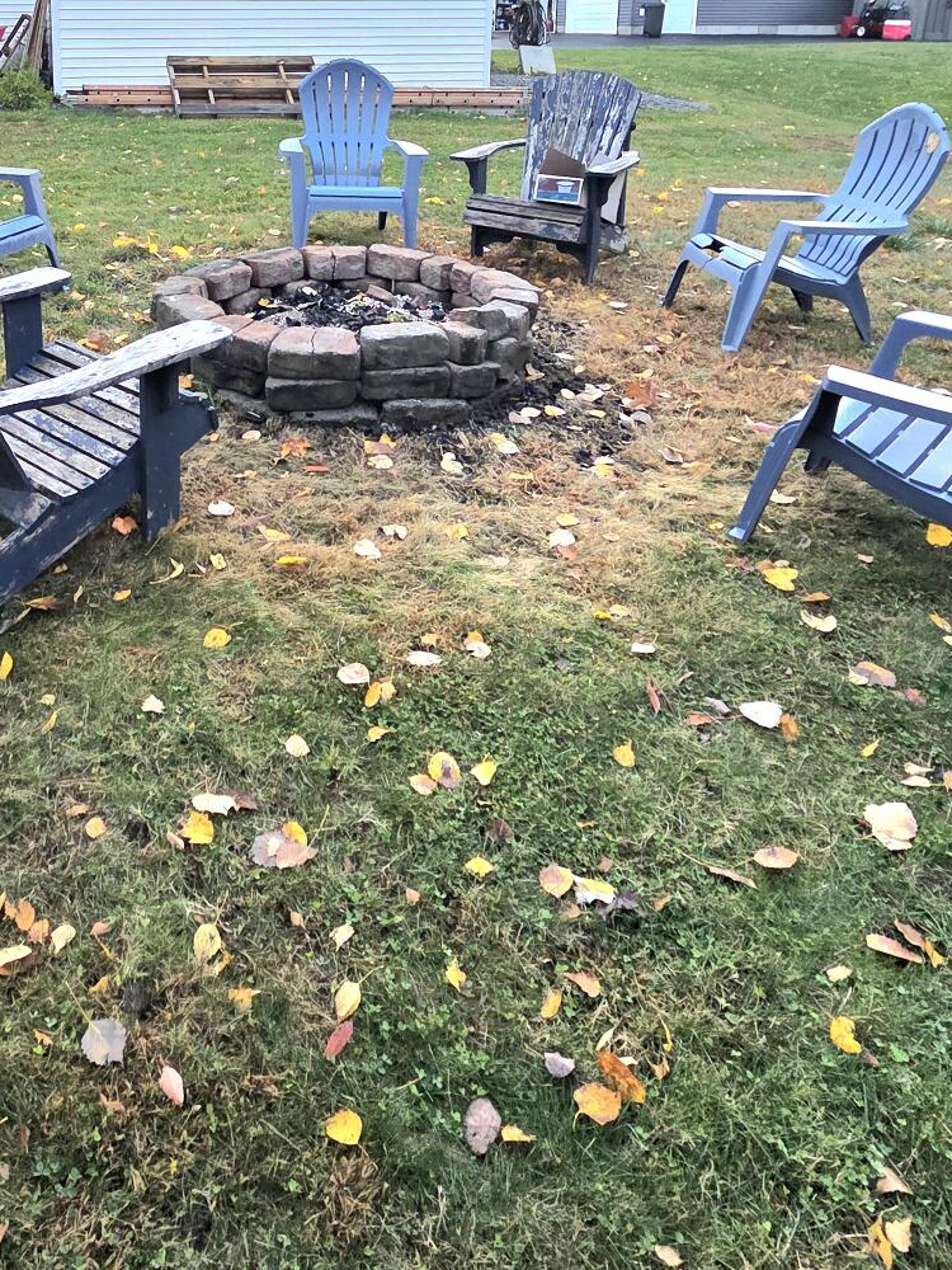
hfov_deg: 51.3
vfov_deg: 60.9
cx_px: 263
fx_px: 953
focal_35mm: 26
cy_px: 226
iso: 50
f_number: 2.2
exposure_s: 1/345
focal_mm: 2.2
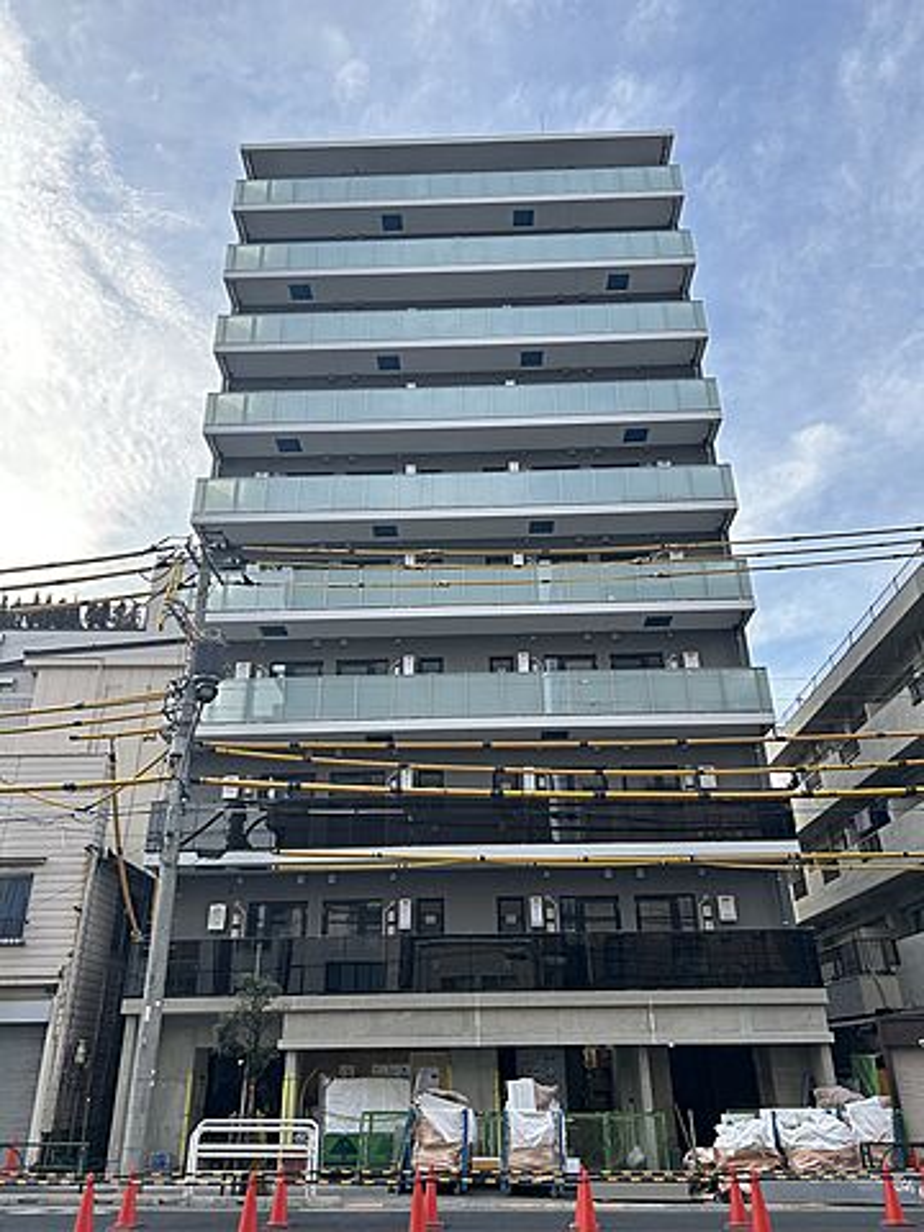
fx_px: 925
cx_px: 462
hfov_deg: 53.1
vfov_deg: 67.3
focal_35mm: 26
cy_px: 616
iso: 50
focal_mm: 5.7
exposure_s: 1/1531
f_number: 1.5
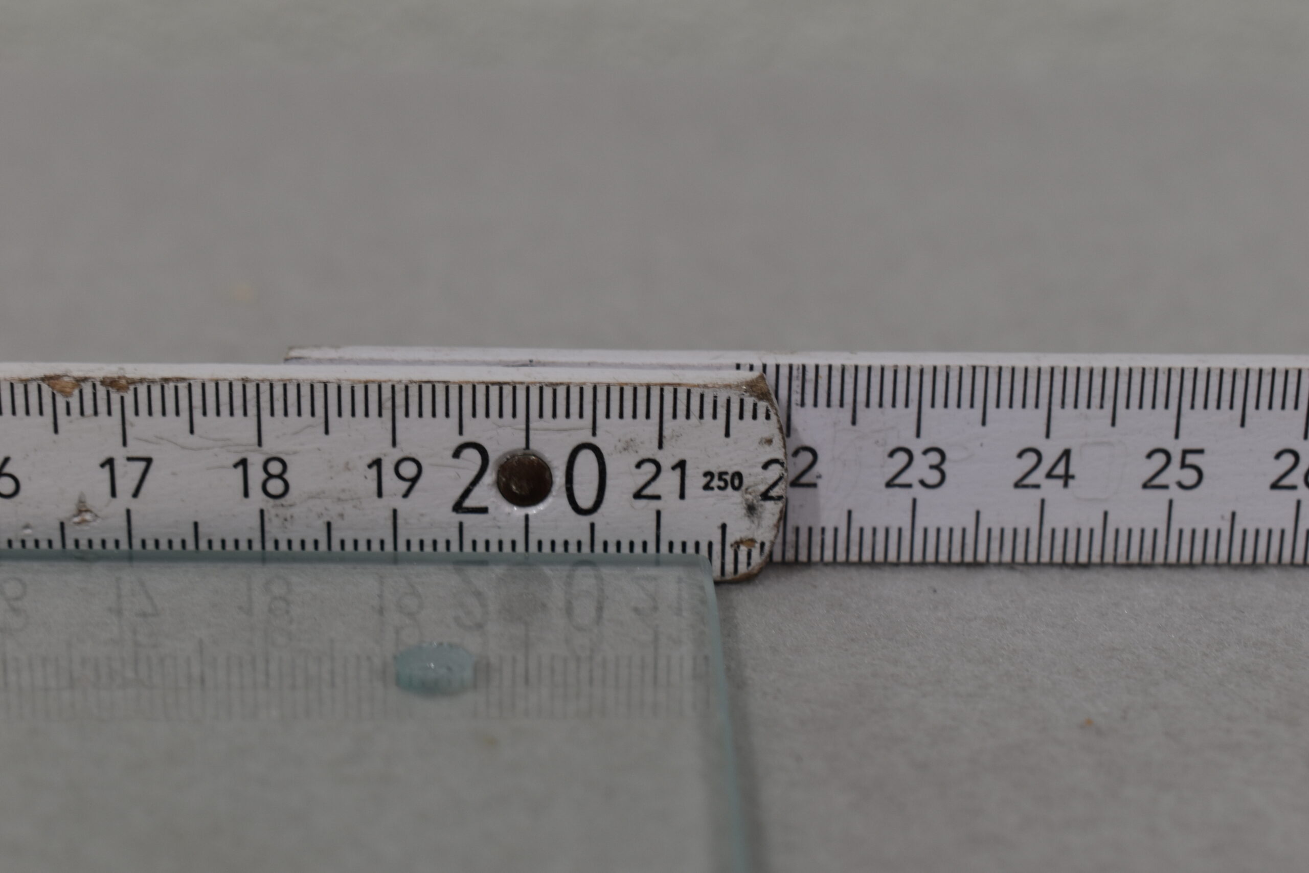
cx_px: 654
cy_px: 436
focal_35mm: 75
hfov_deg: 27.0
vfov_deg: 18.2
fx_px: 2727
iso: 280
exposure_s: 1/60
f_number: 8
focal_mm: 50
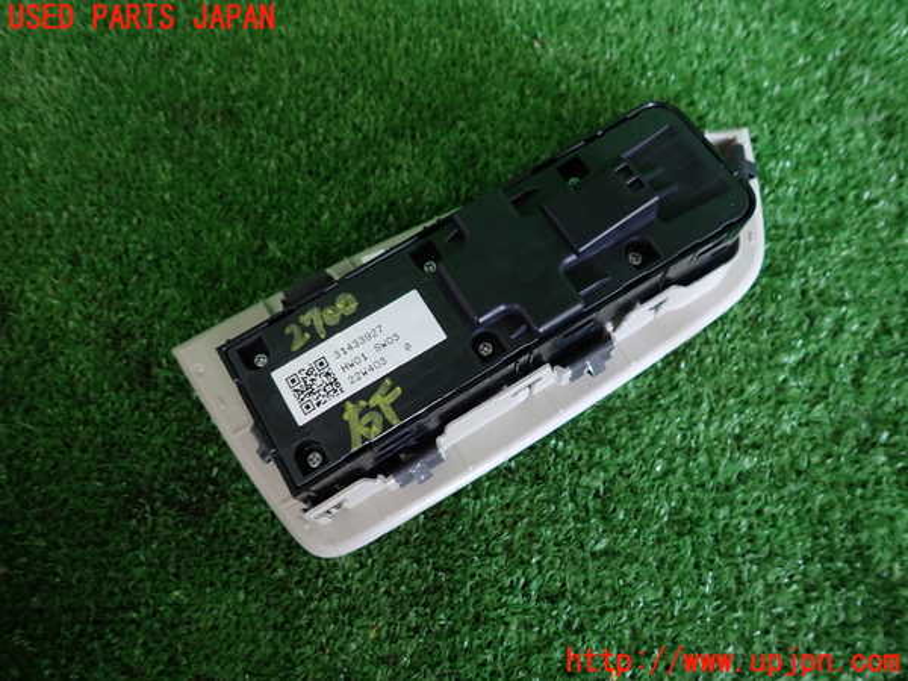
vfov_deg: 54.9
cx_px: 454
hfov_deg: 69.4
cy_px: 340
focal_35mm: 25
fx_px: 656
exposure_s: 1/40
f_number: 2
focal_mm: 4.5
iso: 200
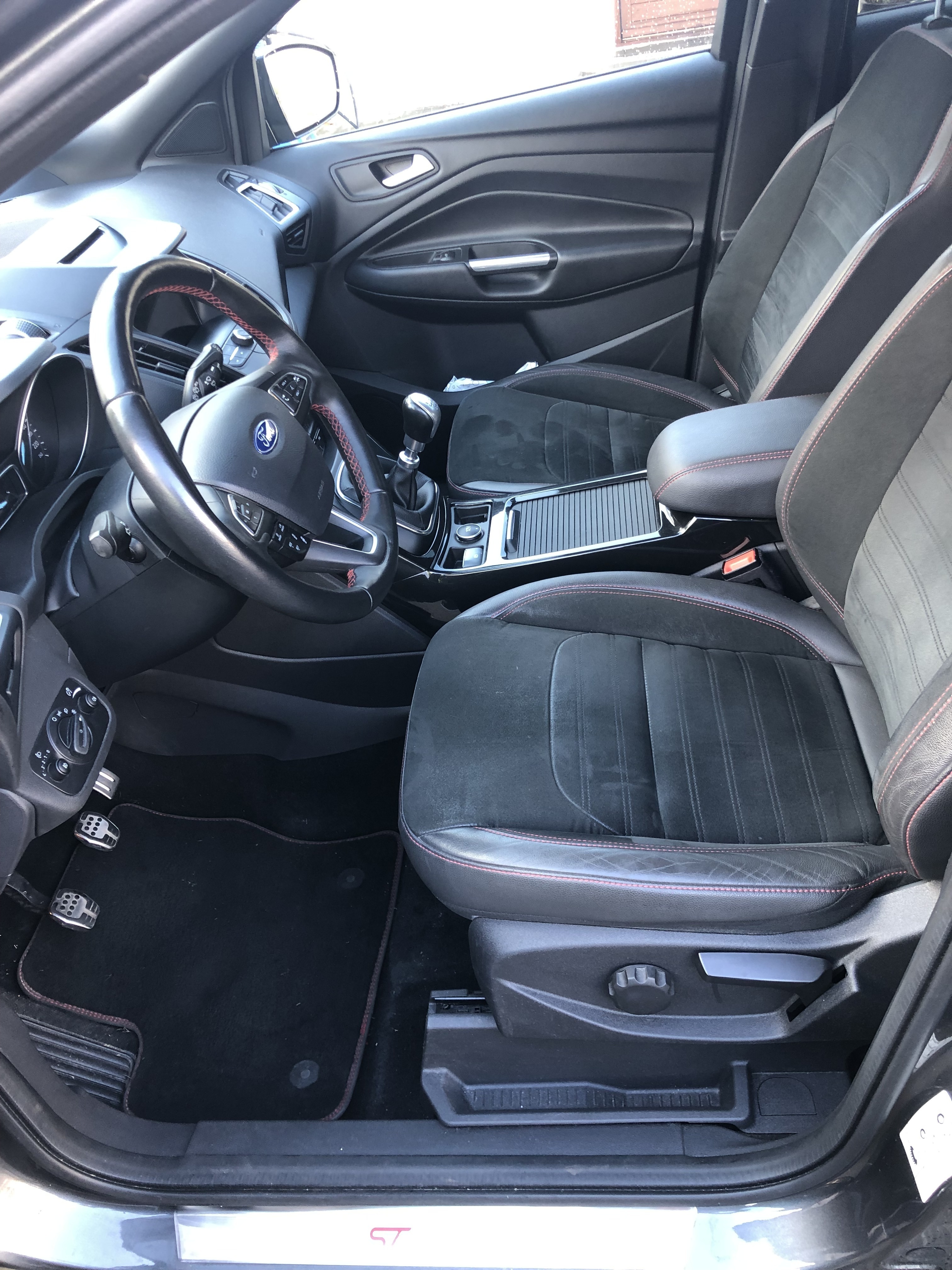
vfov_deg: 63.4
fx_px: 1027
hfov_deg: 49.7
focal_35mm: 28
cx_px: 476
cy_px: 635
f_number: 1.8
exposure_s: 1/24
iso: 40
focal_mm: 4
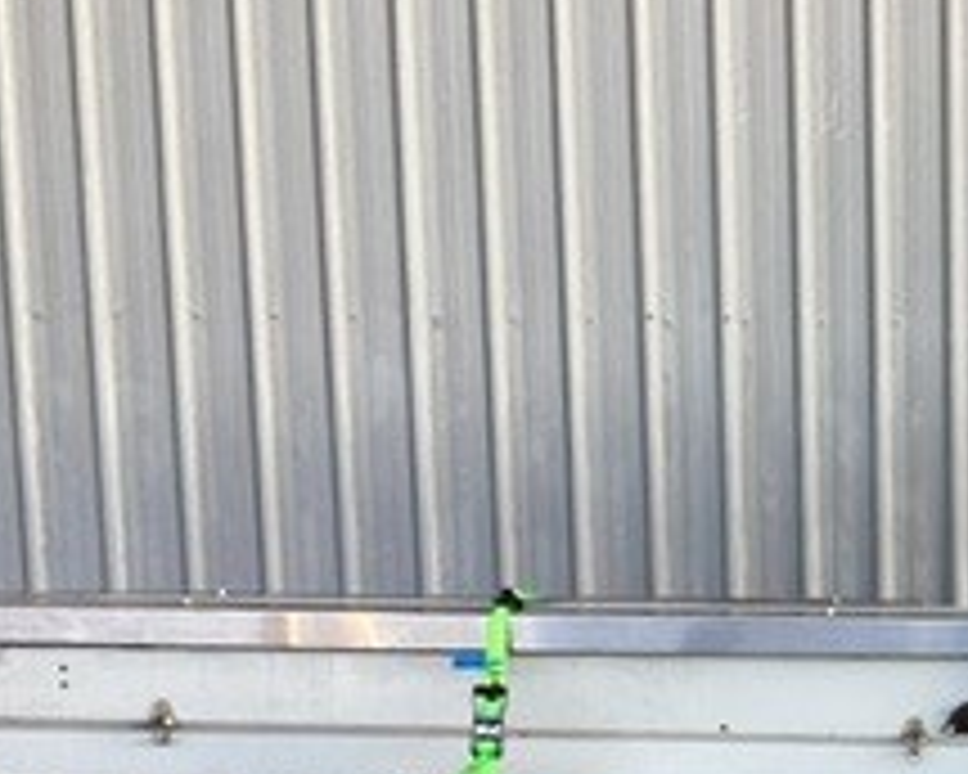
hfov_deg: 20.1
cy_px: 828
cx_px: 1112
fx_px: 2578
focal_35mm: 90
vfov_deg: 16.6
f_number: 2.4
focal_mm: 3.3
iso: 25
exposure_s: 1/141
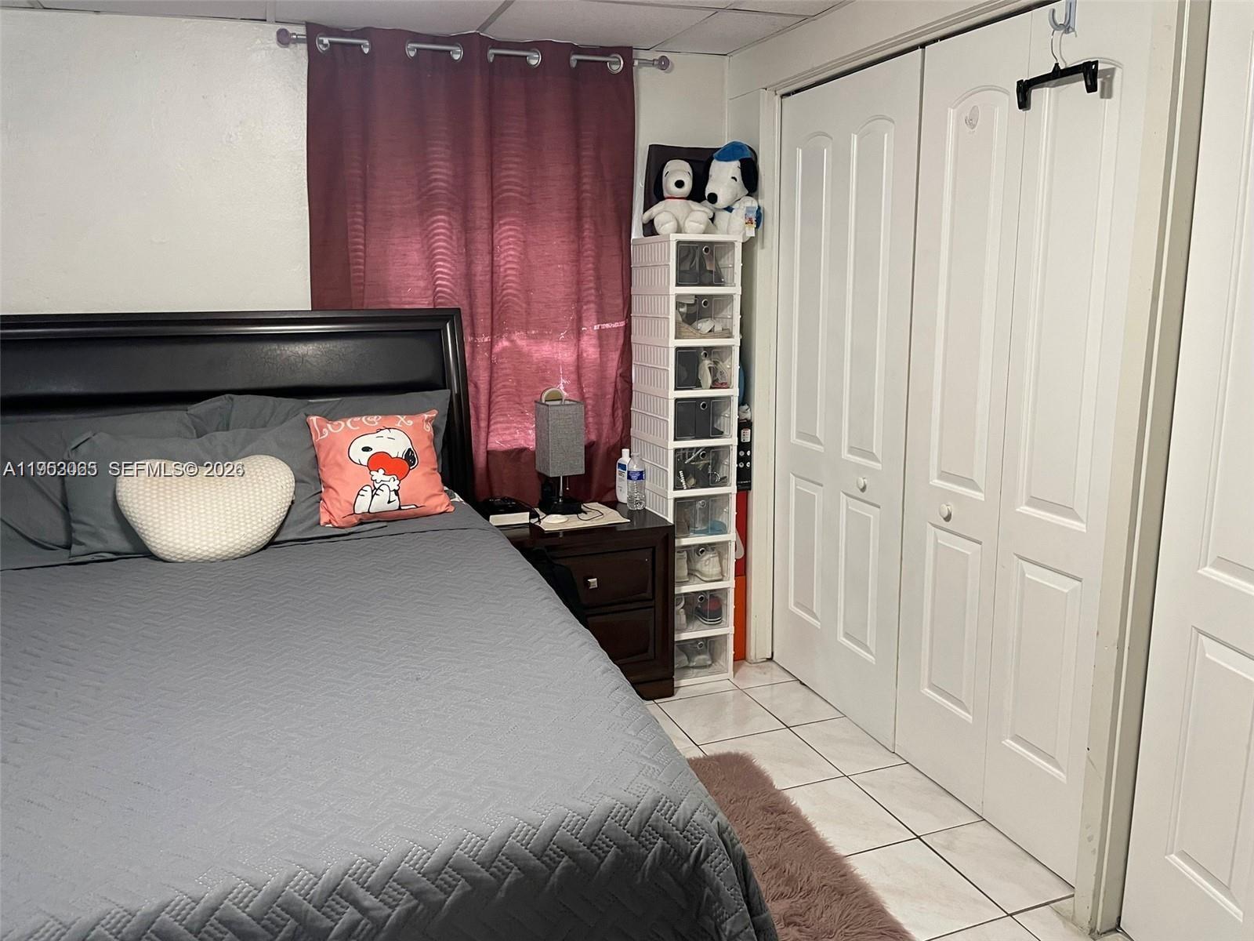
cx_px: 627
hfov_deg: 67.3
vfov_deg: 53.1
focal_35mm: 26
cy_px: 470
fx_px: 942
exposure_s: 1/60
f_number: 1.6
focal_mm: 4.2
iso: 160
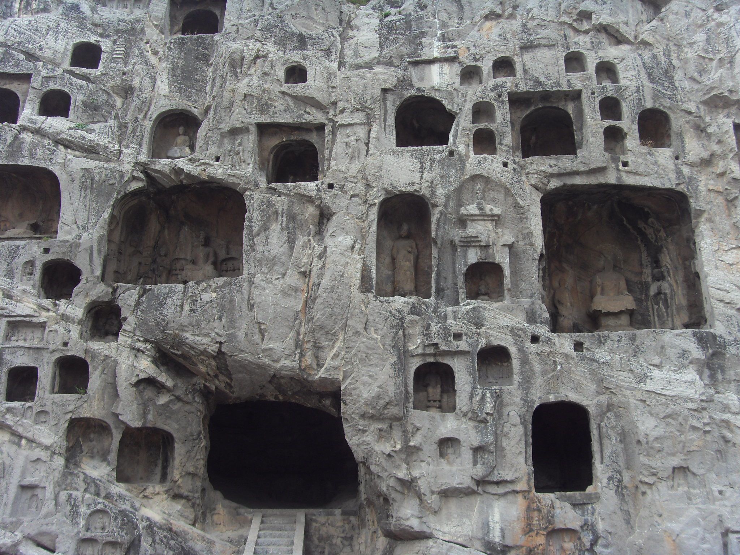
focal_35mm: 39
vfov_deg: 36.8
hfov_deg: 47.9
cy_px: 278
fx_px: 834
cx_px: 370
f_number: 3.5
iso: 100
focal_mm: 6.6
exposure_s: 1/90
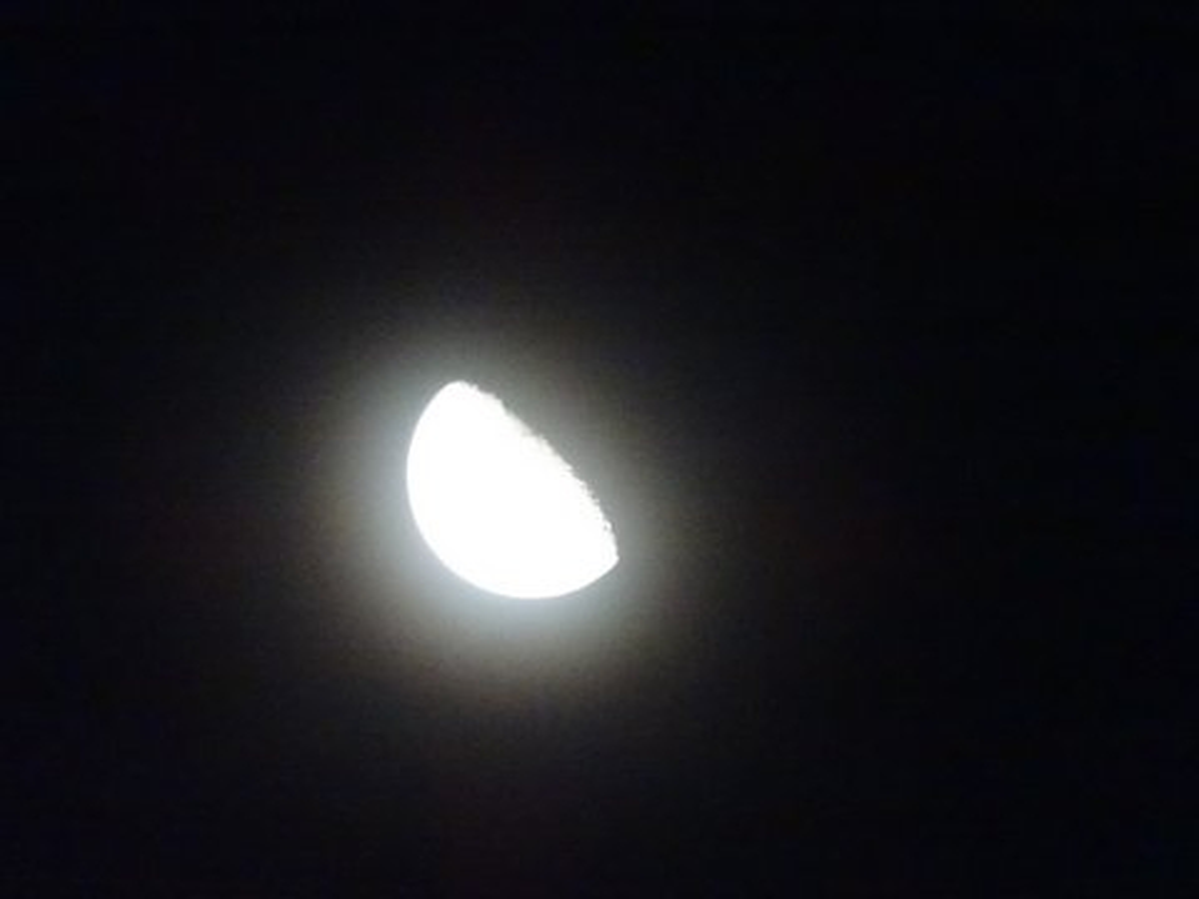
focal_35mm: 720
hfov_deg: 2.8
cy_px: 450
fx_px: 24939
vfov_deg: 2.1
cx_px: 600
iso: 3200
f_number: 6.4
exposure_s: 1/50
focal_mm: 123
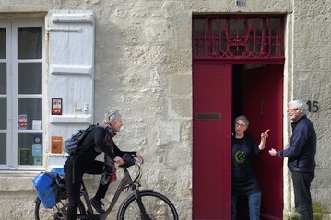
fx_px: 377
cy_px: 126
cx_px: 139
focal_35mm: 41
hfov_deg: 47.3
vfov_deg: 32.5
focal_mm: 35
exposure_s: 1/200
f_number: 11
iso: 200
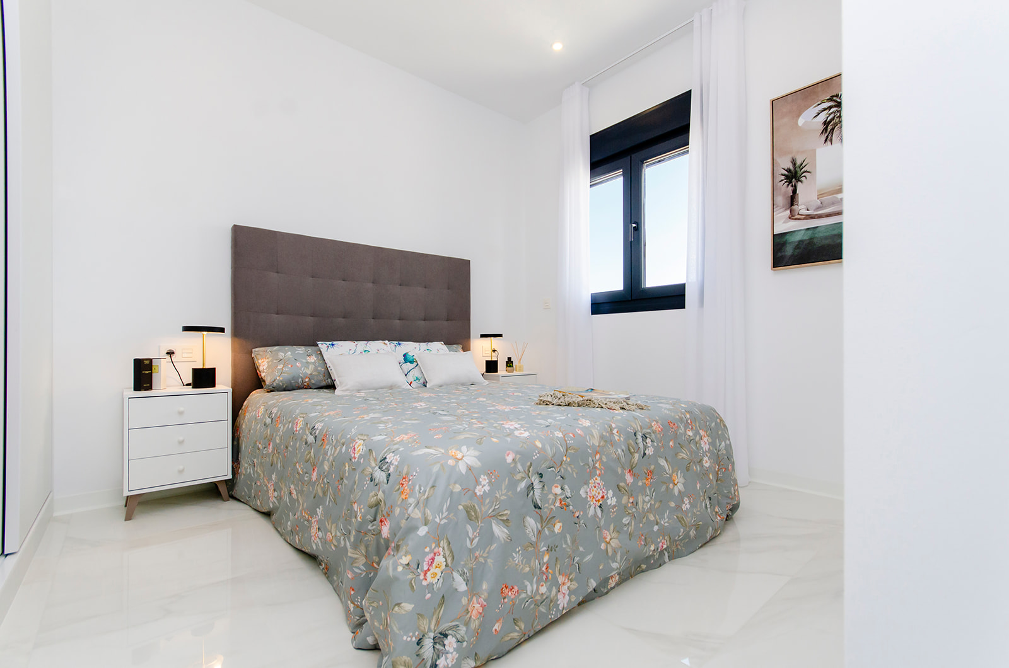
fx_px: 420
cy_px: 334
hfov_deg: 100.5
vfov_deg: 77.1
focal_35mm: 15
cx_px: 504
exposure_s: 1/160
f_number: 7.1
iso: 400
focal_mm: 10
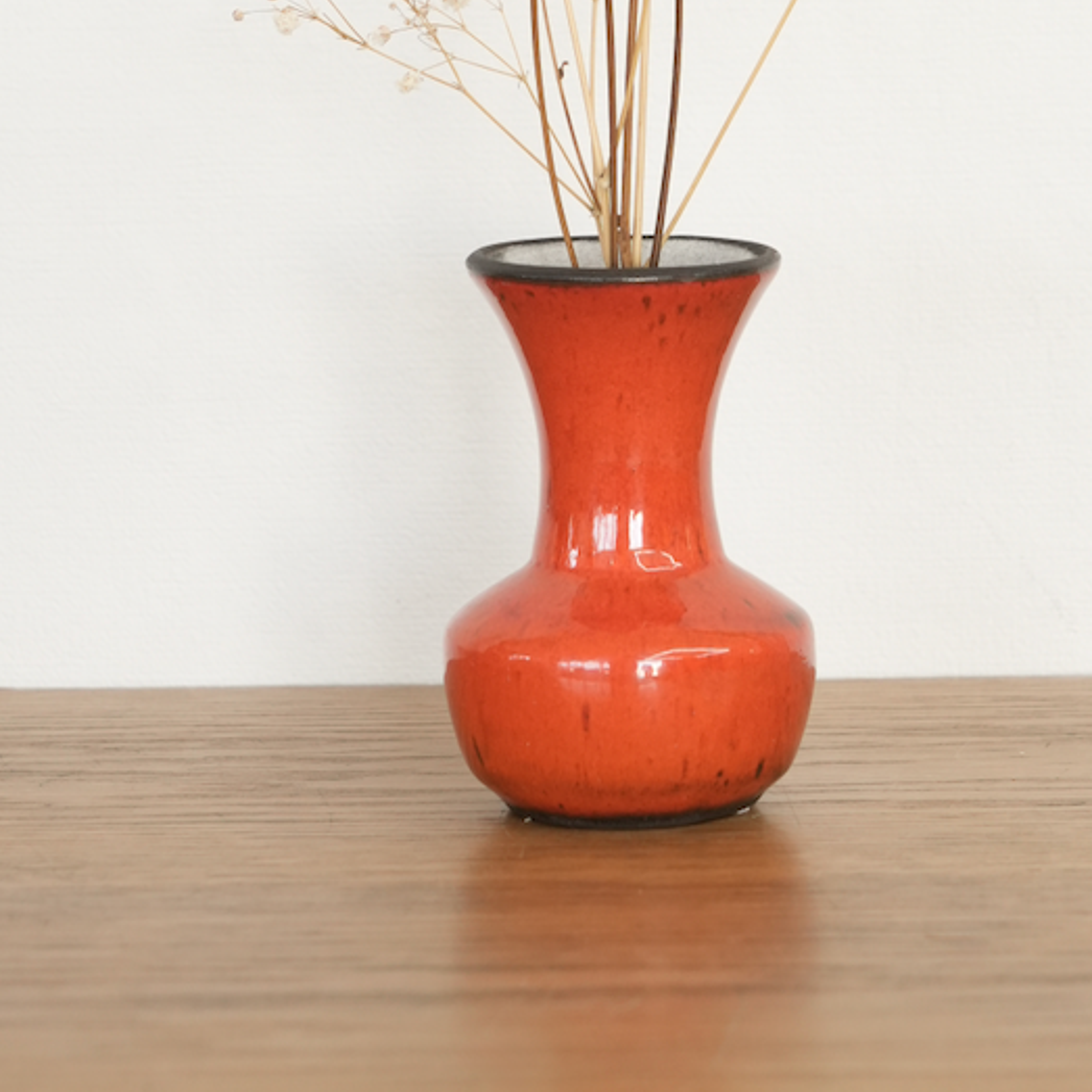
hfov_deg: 9.8
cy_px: -188
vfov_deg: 9.6
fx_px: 6389
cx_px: 612
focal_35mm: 179
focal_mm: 86
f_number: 8
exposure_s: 1/40
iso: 1600
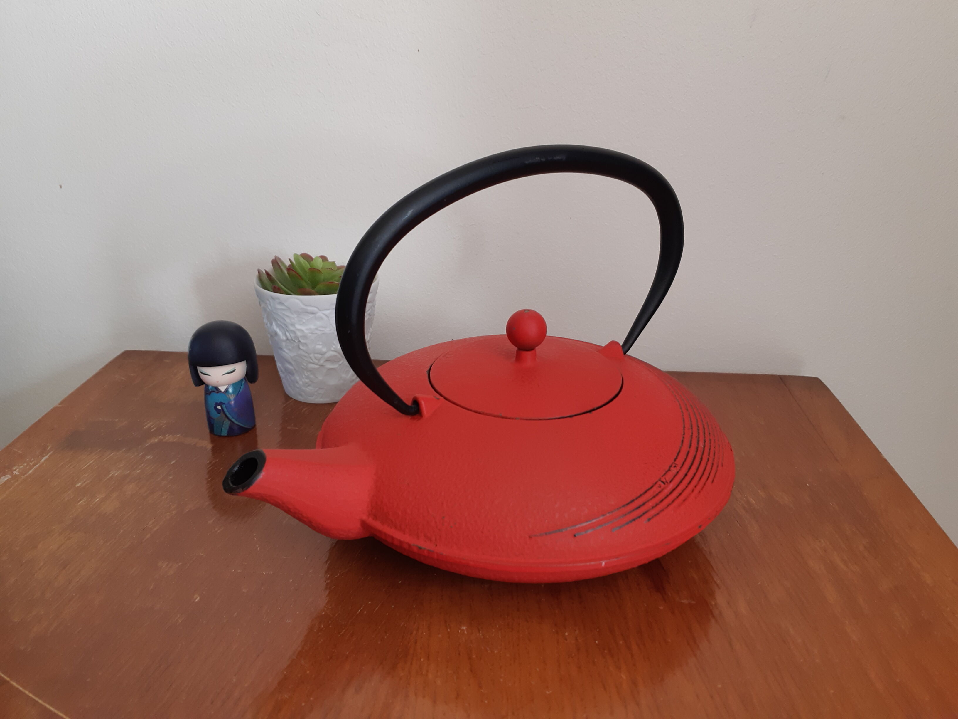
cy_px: 360
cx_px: 479
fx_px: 720
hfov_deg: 67.3
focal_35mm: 26
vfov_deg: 53.1
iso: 80
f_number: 1.7
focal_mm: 3.93
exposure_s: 1/50
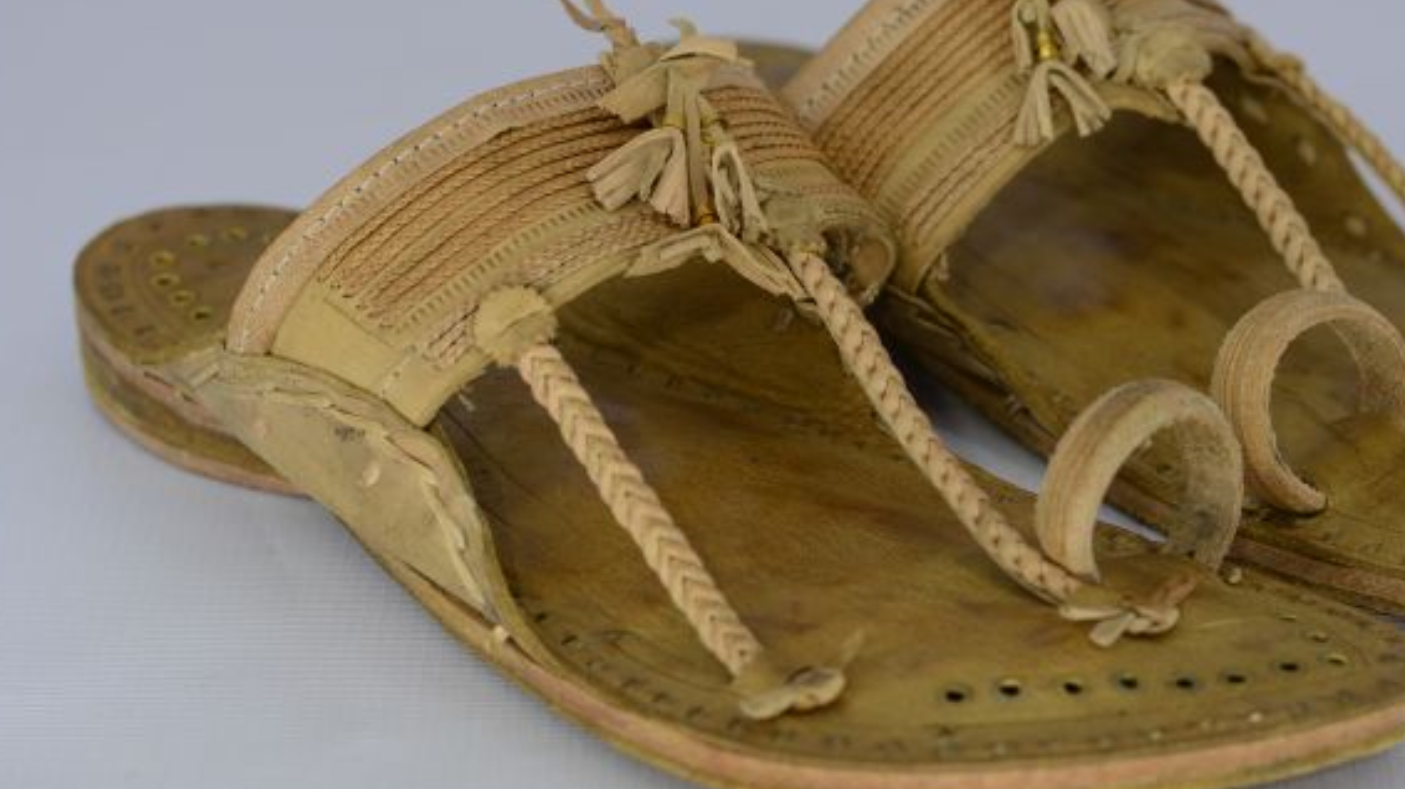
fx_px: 4134
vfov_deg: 10.9
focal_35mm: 111
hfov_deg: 19.2
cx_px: 918
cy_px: 331
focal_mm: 50
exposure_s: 1/8
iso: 100
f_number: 3.5
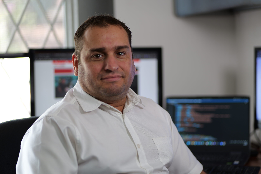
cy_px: 88
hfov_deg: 23.6
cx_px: 130
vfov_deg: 15.9
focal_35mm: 86
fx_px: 623
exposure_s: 1/80
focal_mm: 85
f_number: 1.8
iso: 160
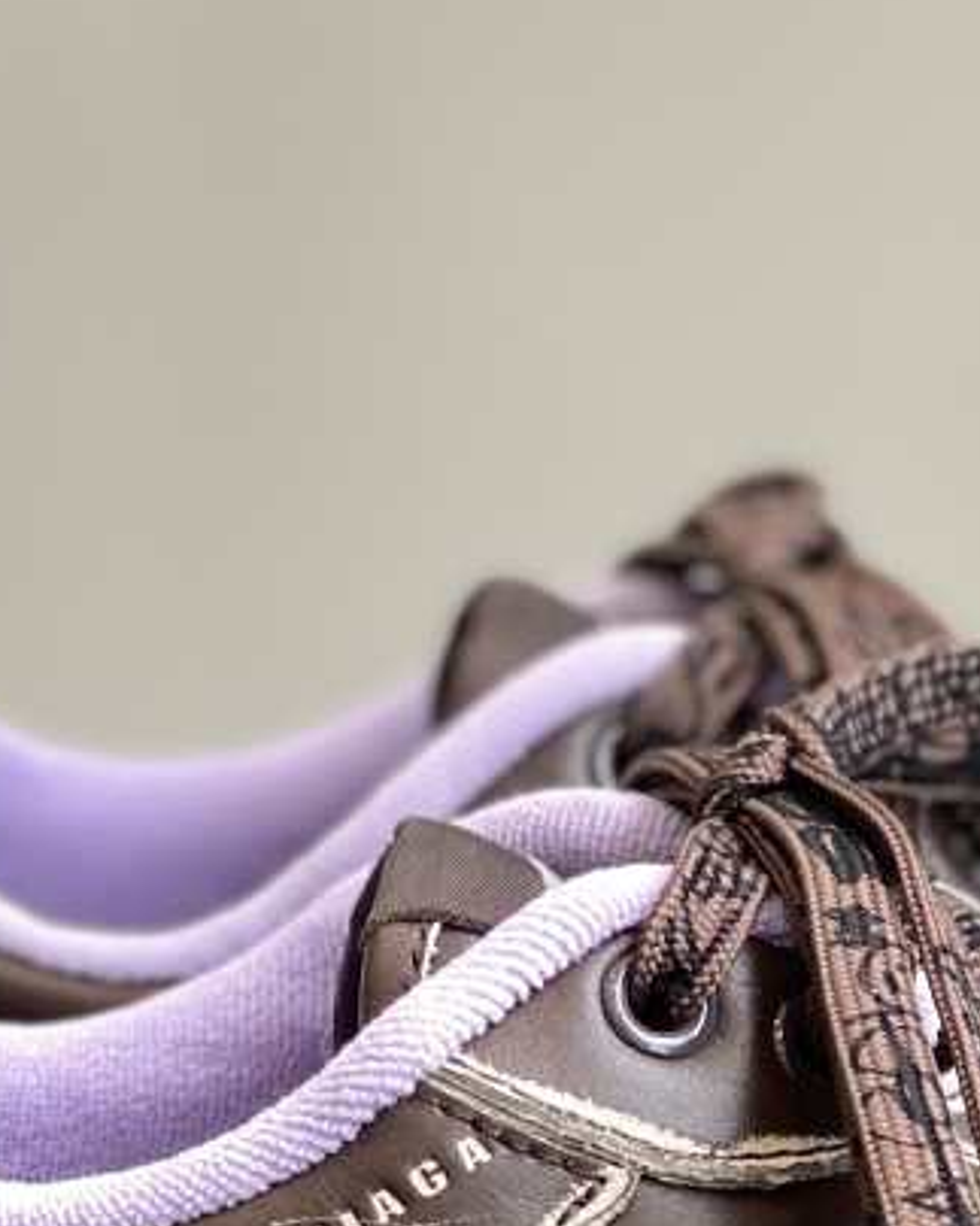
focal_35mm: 181
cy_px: 1505
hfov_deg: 8.5
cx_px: 871
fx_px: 6565
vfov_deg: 10.5
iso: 40
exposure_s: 1/122
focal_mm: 6
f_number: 2
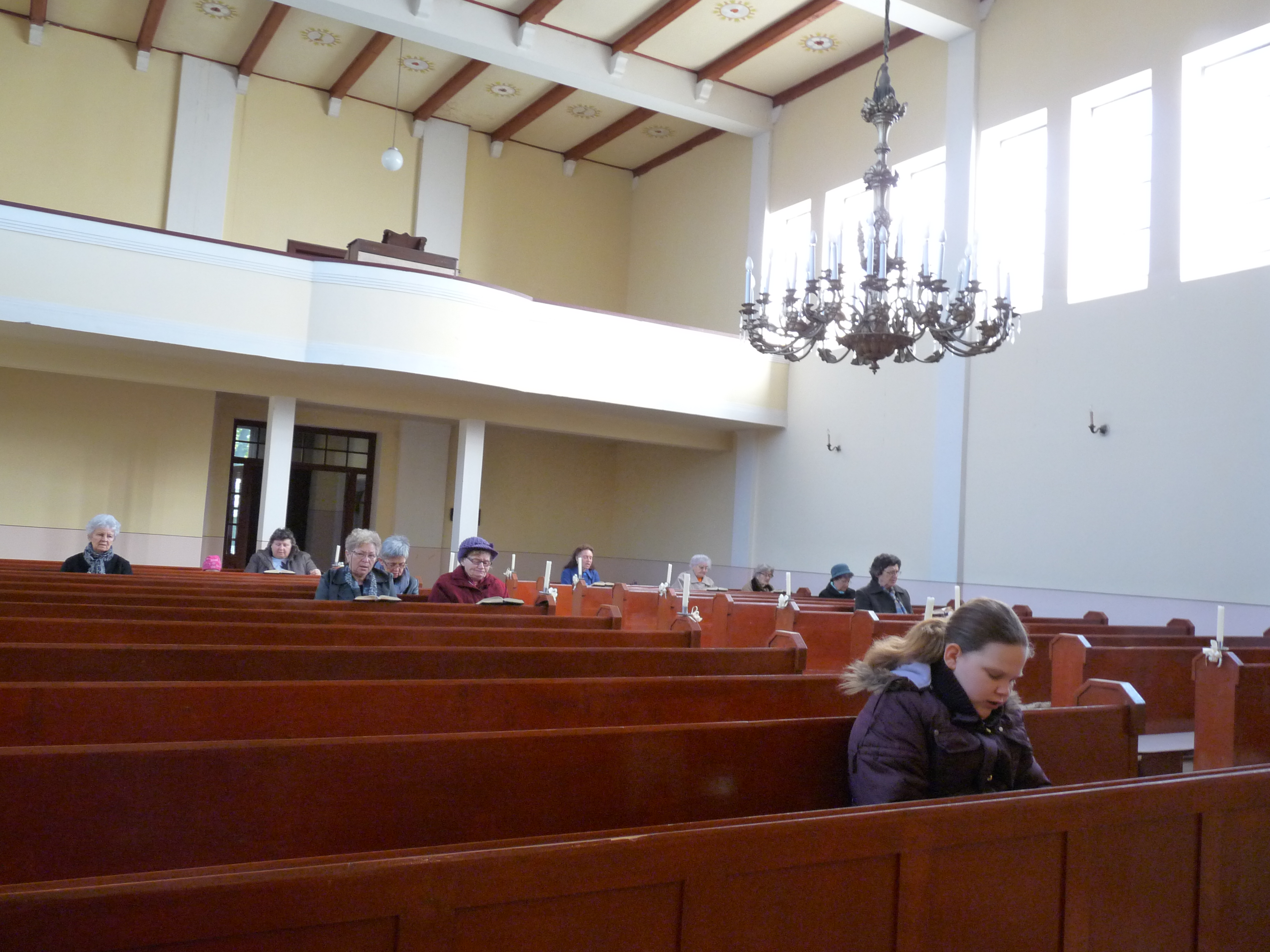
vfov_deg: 46.8
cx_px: 635
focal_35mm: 30
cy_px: 476
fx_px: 1101
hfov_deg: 60.0
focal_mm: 5.3
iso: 400
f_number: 3
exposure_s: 1/30
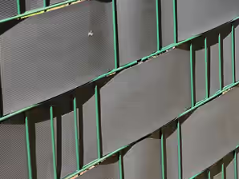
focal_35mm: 79
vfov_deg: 16.4
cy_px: -117
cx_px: 345
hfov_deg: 21.3
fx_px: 546
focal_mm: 5.4
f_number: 1.8
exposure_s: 1/761
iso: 25
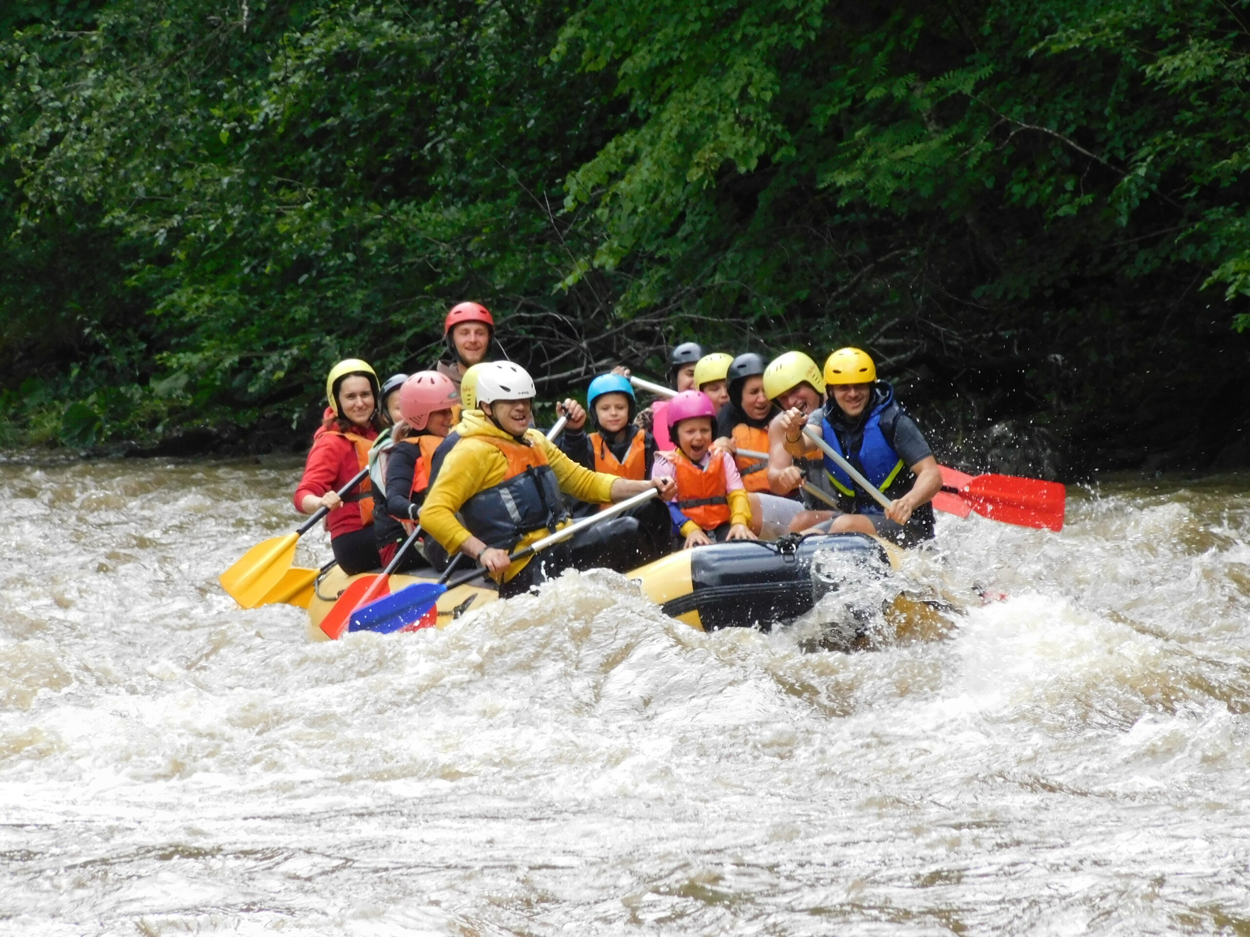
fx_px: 23291
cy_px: 468
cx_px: 625
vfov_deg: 2.3
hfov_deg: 3.1
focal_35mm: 645
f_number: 6.1
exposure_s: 1/160
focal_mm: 114.5
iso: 400
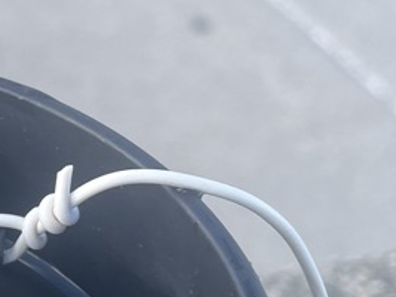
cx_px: -252
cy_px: 251
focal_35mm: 117
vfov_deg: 12.6
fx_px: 1338
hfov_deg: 15.2
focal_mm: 4.2
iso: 32
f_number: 1.6
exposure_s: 1/388
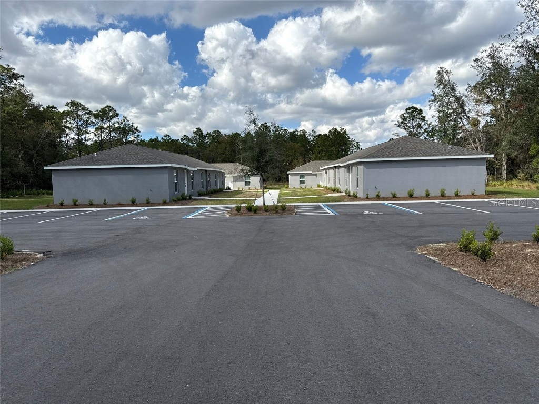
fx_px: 374
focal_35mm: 24
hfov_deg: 71.6
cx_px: 270
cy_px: 202
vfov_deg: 56.8
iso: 80
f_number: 1.78
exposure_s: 1/4405
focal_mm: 6.76
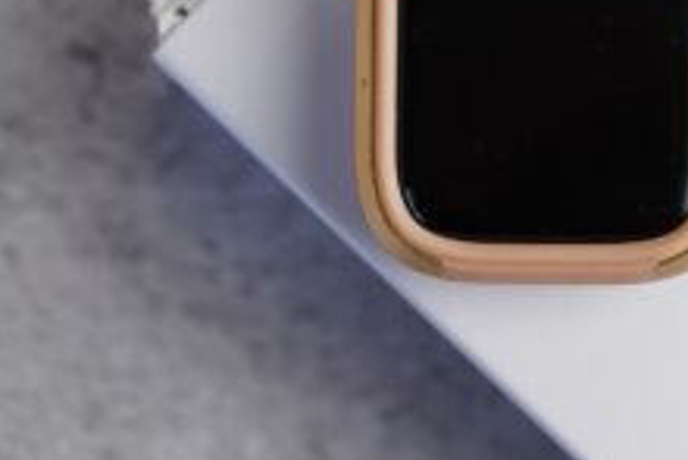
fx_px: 3136
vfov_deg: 8.4
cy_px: 70
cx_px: 588
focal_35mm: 164
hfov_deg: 12.4
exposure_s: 1/160
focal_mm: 90
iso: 1000
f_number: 4
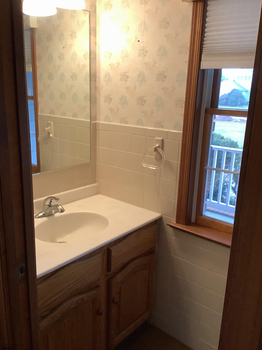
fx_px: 313
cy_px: 175
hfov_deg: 45.4
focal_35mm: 31
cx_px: 131
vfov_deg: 58.4
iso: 160
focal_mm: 3.3
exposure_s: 1/60
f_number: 2.4
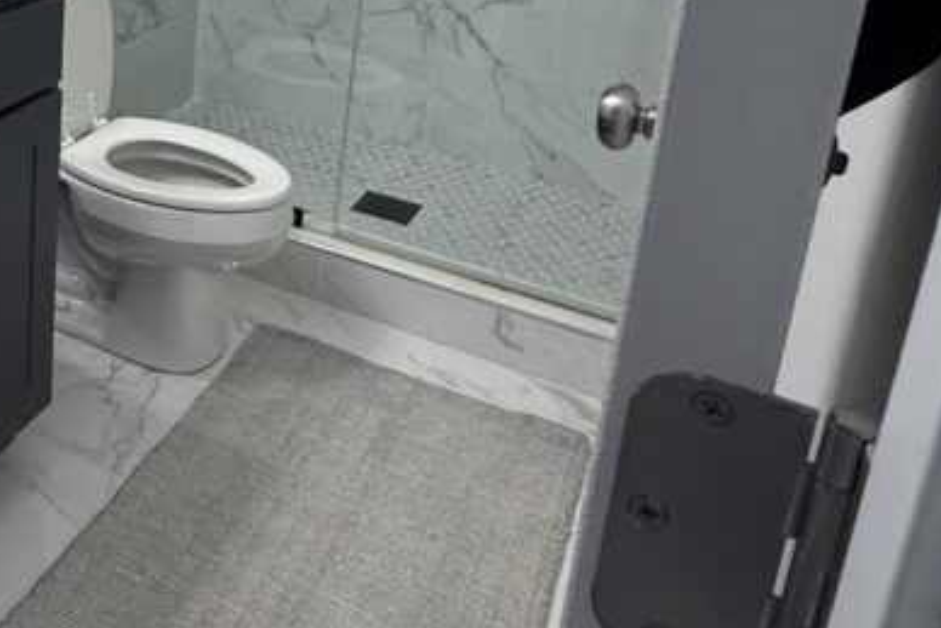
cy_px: 0
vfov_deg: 38.7
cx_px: 39
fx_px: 784
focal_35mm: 30
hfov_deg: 51.8
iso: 320
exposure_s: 1/120
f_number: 2.2
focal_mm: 2.22
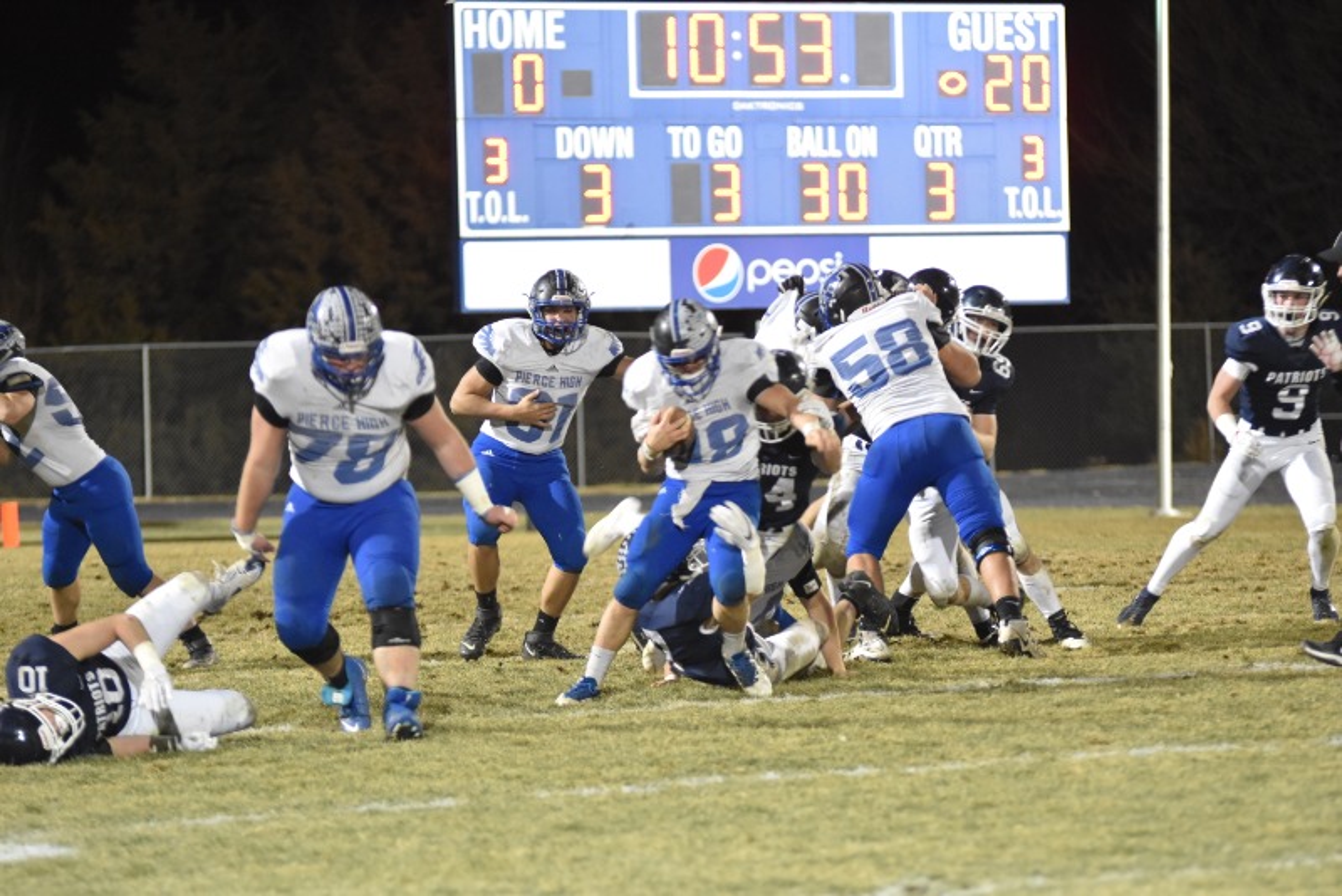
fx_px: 8110
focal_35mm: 218
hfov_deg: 9.5
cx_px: 671
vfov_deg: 6.3
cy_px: 448
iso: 3200
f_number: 2.8
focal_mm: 145
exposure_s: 1/200
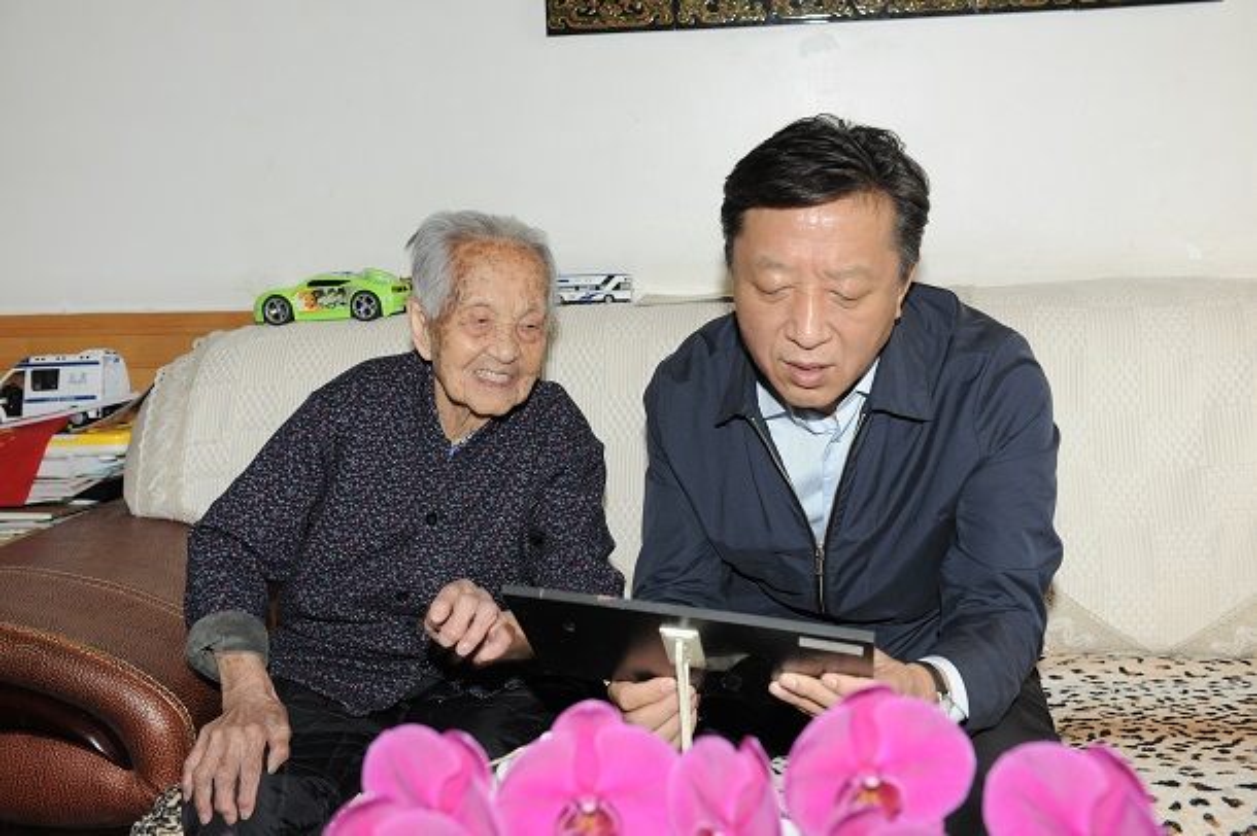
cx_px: 628
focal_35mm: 40
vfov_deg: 33.4
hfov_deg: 48.5
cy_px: 418
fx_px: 1396
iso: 500
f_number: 6.3
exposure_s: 1/60
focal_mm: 40
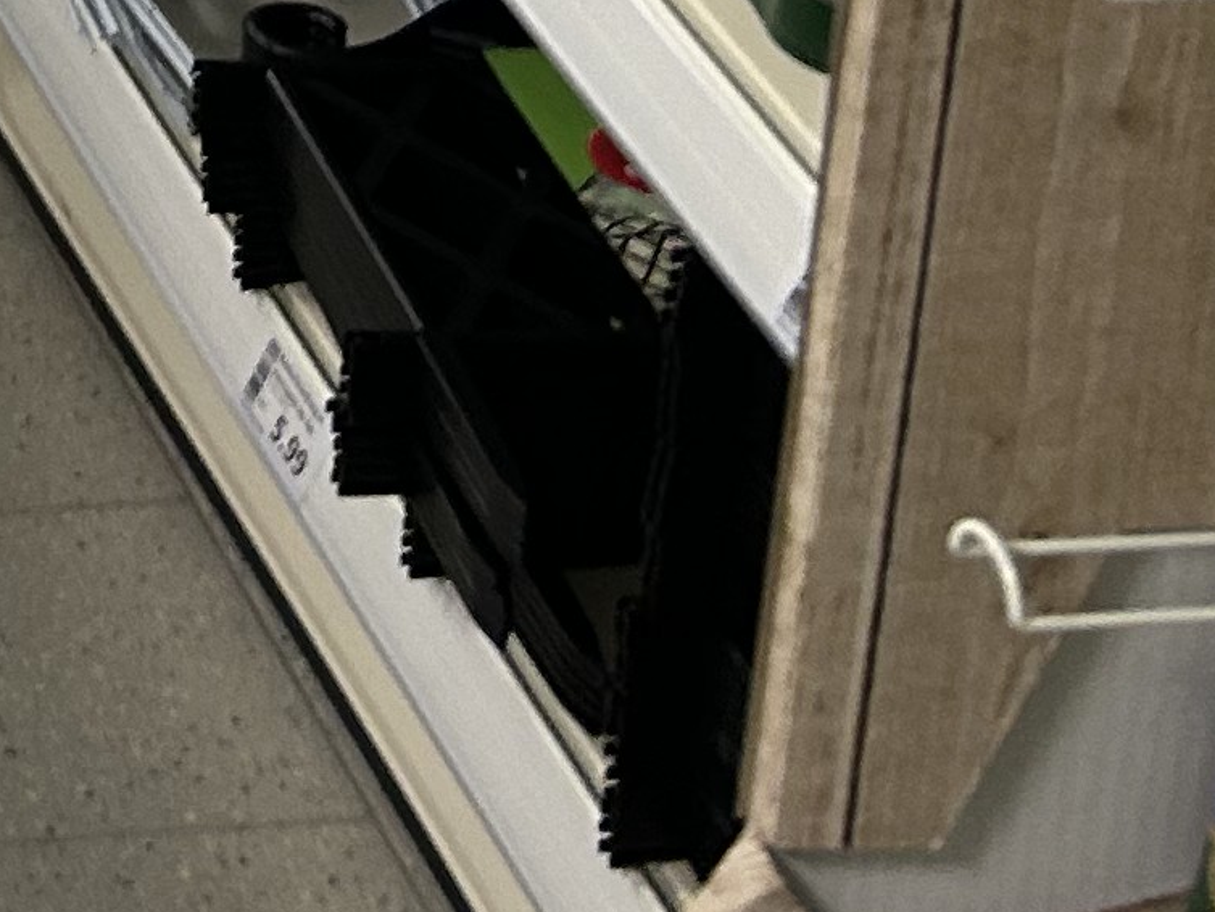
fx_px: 4880
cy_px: -1283
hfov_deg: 12.1
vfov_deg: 9.5
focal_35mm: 139
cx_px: -1424
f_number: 1.5
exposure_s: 1/50
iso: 100
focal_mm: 5.7
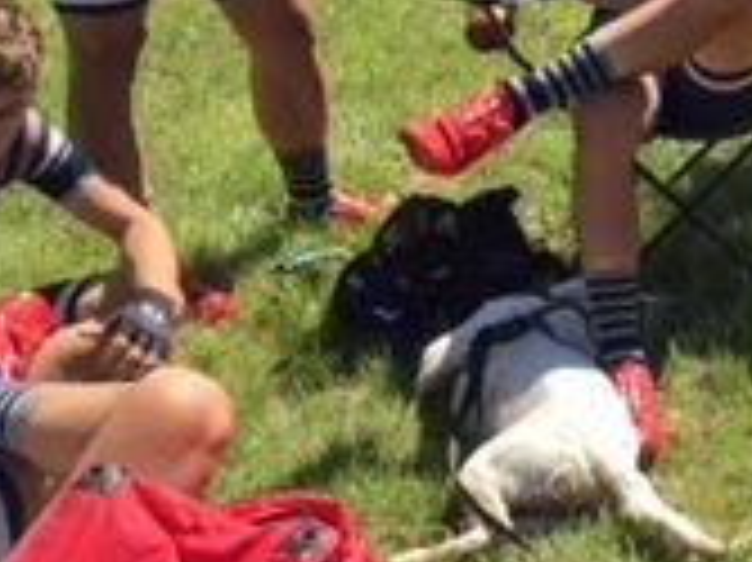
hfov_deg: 17.4
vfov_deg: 13.3
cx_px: 729
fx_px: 2410
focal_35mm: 111
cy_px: 283
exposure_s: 1/1199
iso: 32
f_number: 2.2
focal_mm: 4.15
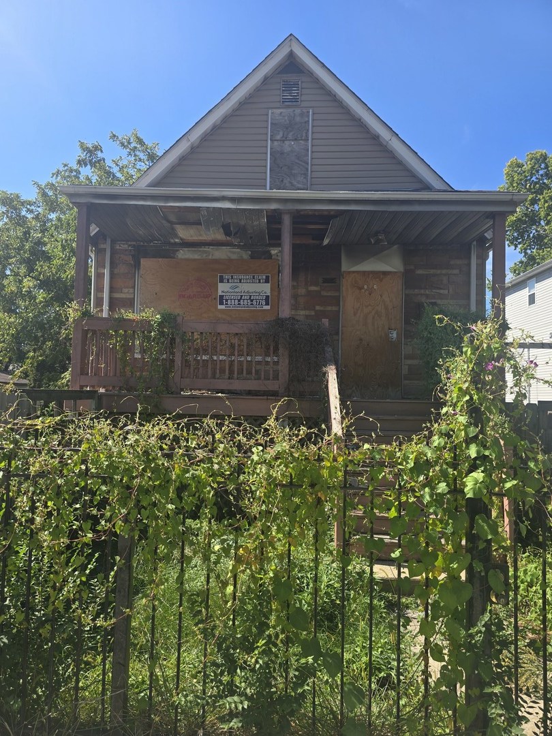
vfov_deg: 73.9
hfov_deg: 58.9
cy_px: 368
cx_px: 276
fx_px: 489
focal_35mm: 23
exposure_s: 1/431
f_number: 1.7
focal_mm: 6.3
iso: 12
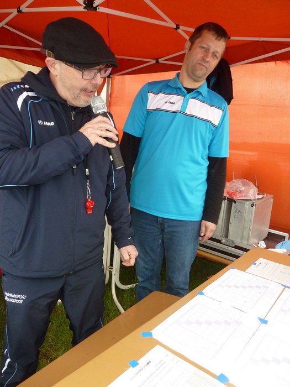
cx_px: 145
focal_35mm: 25
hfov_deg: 54.9
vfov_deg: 69.4
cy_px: 194
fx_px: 279
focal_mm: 4.1
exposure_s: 1/250
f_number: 3.3
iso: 200
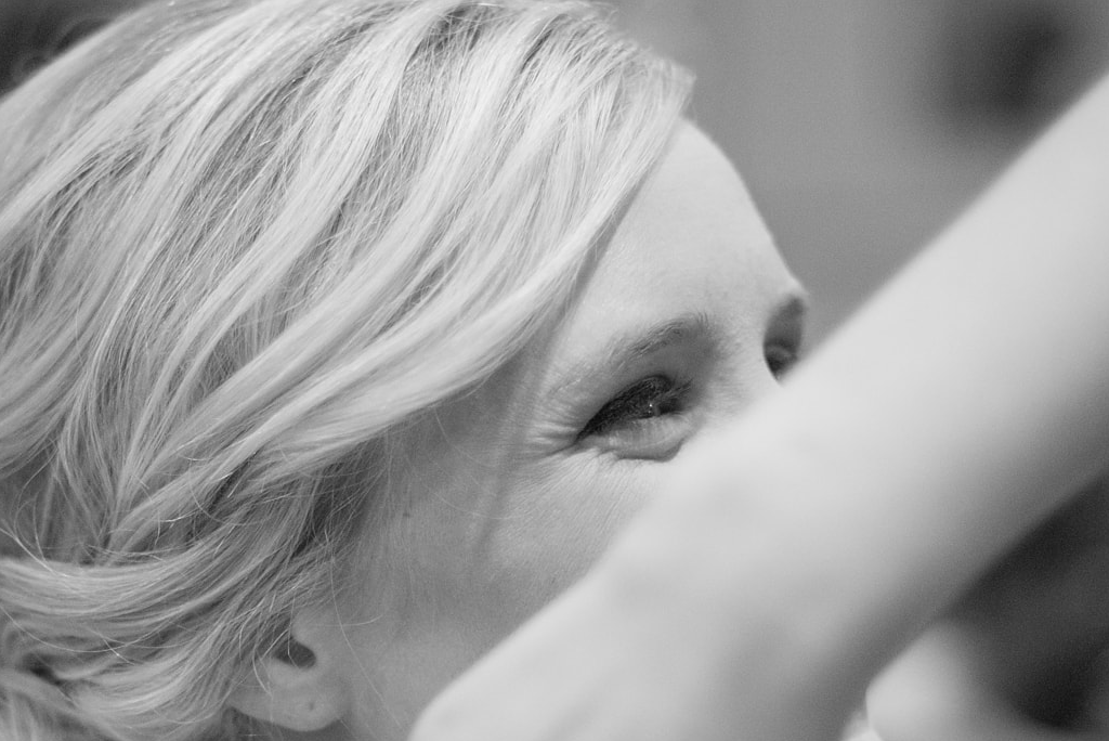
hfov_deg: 20.4
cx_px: 429
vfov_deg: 13.6
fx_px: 3082
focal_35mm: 100
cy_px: 592
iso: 4000
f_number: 1.4
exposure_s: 1/640
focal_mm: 50
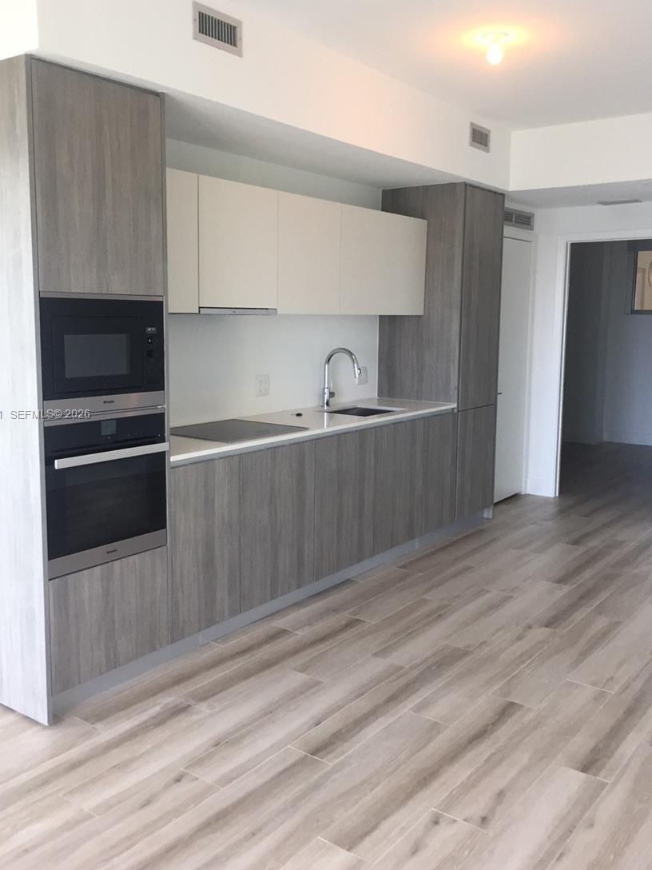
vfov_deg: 56.8
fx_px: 804
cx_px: 302
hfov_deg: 44.1
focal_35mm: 32
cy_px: 415
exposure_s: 1/40
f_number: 2.2
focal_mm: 4.15
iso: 32
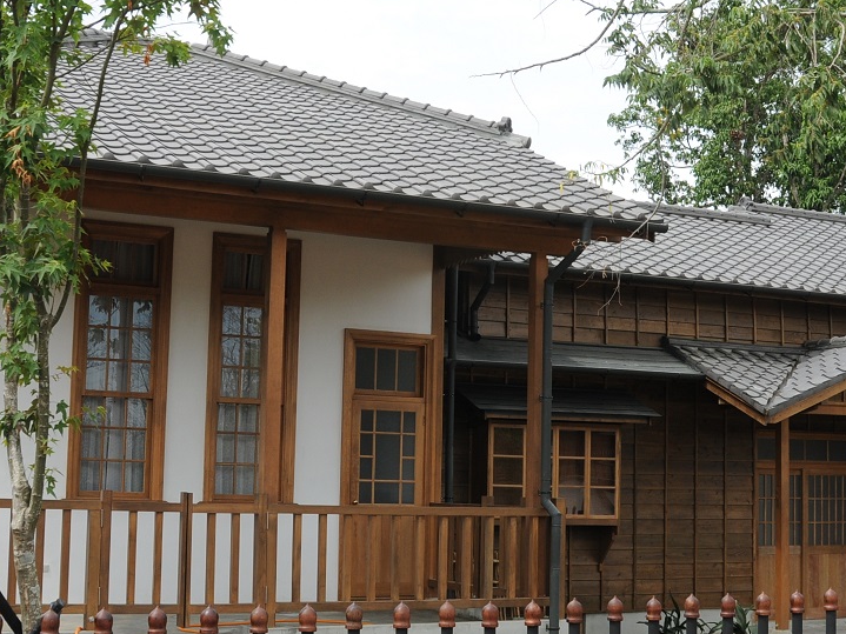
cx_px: 480
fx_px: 1417
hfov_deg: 33.2
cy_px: 262
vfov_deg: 25.2
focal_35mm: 58
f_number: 7.1
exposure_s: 1/320
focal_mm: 18
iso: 200
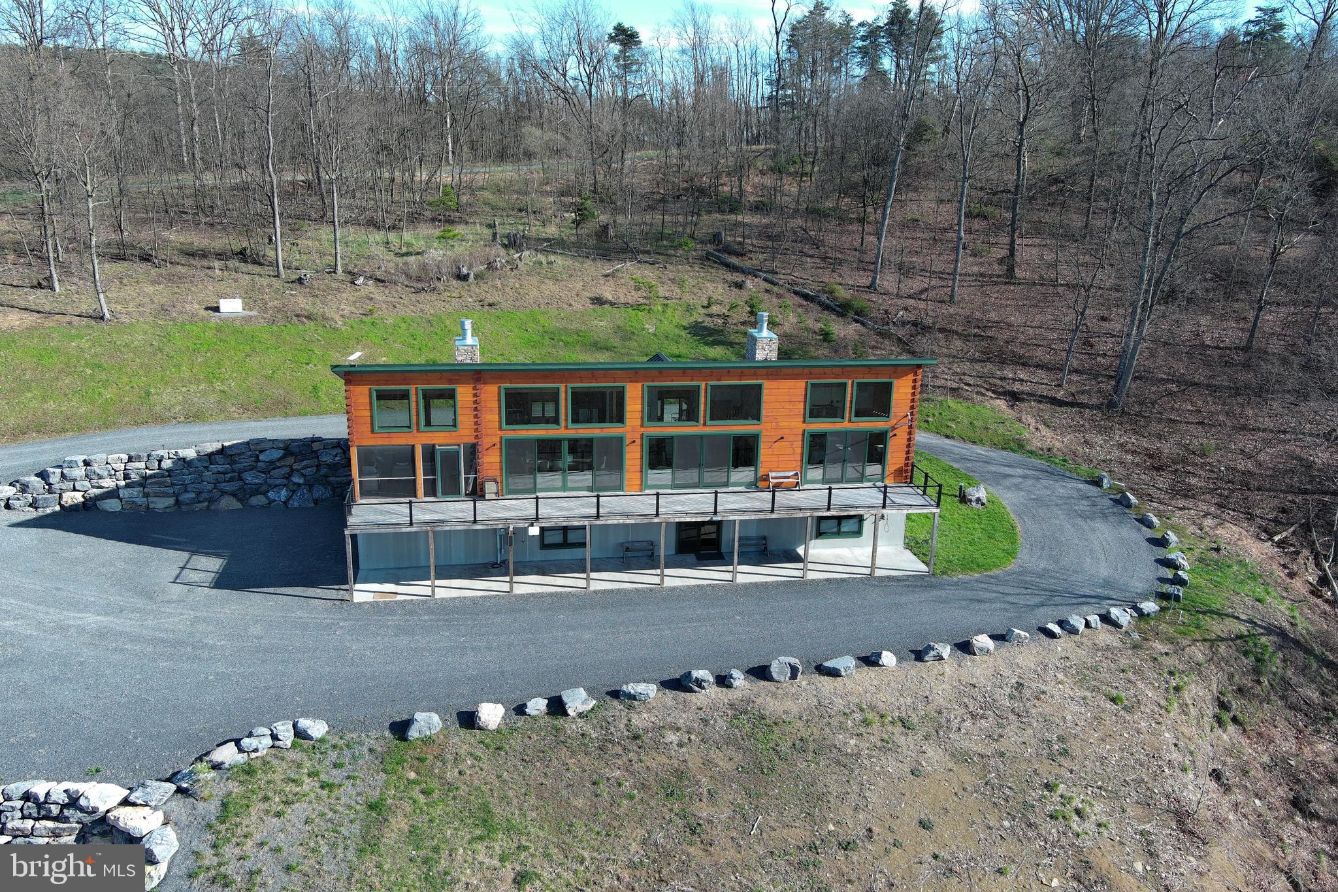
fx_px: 1078
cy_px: 446
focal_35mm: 29
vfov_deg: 45.0
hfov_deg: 63.7
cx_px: 669
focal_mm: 10.57
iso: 100
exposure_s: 1/459
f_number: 2.8
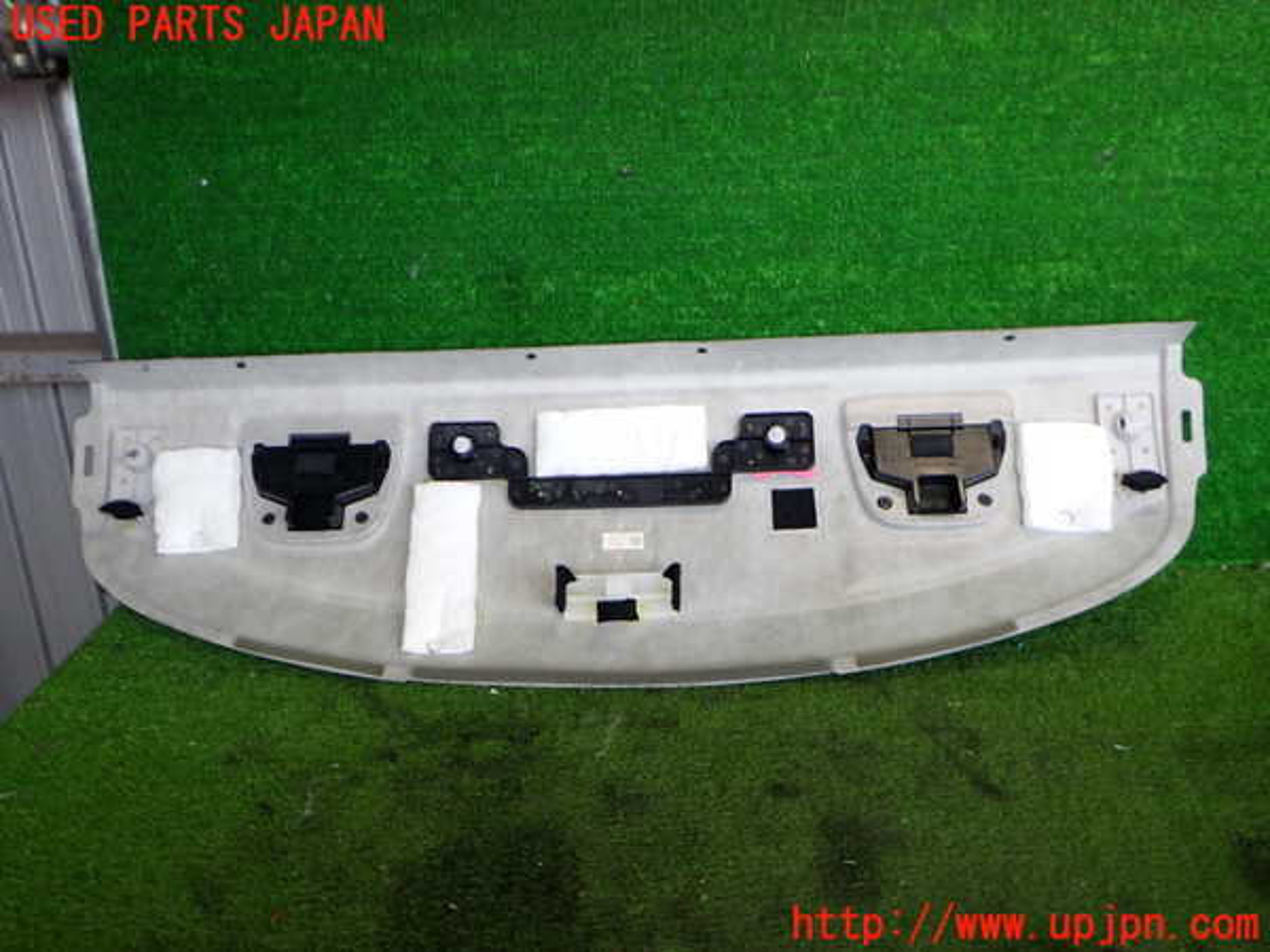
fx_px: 1101
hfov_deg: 60.0
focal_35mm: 30
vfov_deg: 46.8
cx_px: 635
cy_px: 476
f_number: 2.3
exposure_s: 1/125
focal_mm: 5.4
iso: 200
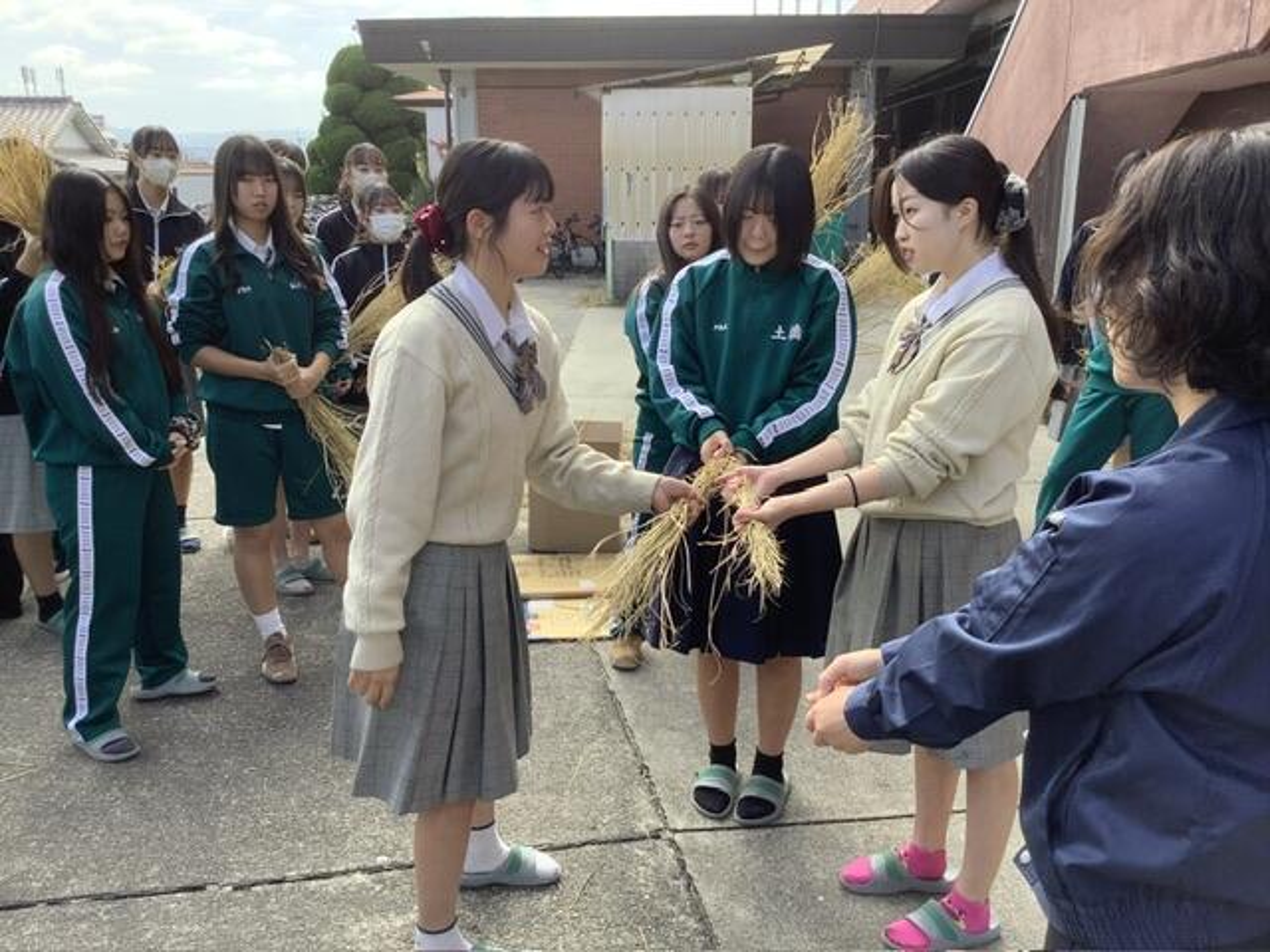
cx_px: 635
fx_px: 1137
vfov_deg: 45.4
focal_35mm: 31
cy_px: 476
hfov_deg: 58.4
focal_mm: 3.3
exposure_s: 1/227
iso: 25
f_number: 2.4
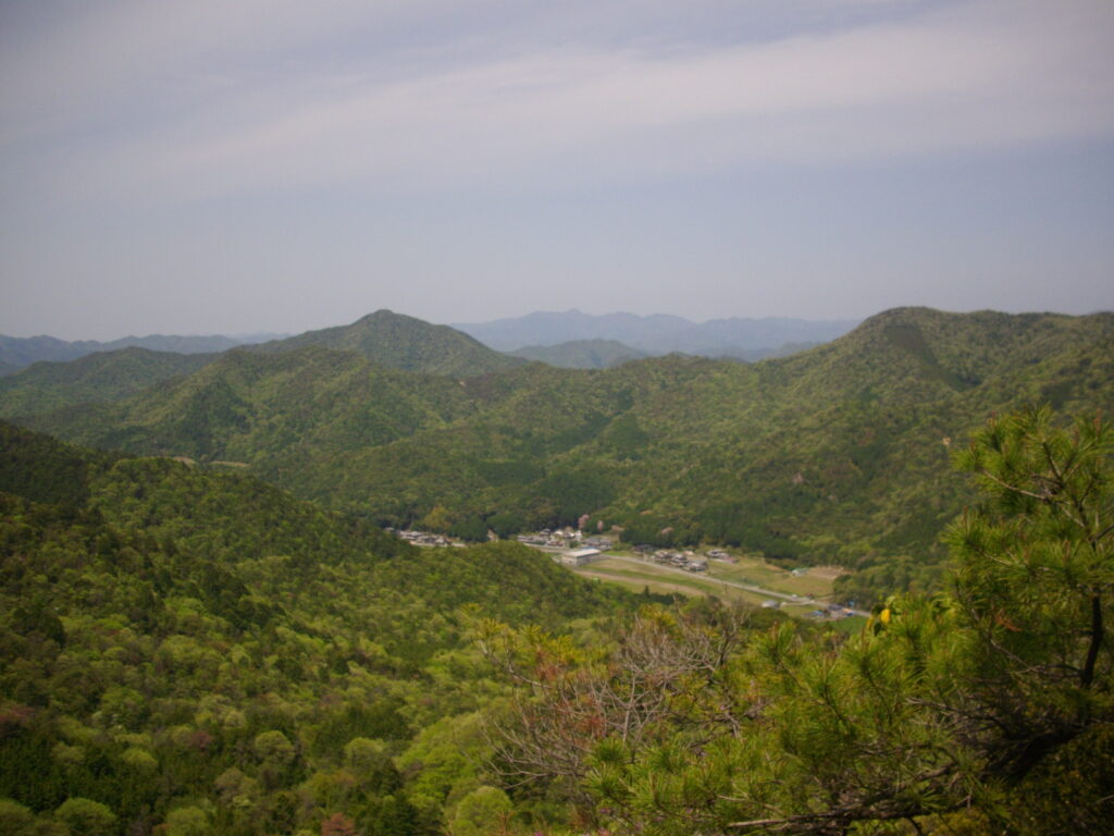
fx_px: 1191
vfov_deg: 38.7
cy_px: 418
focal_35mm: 37
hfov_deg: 50.1
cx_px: 557
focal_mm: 6.2
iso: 100
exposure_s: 1/640
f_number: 5.6
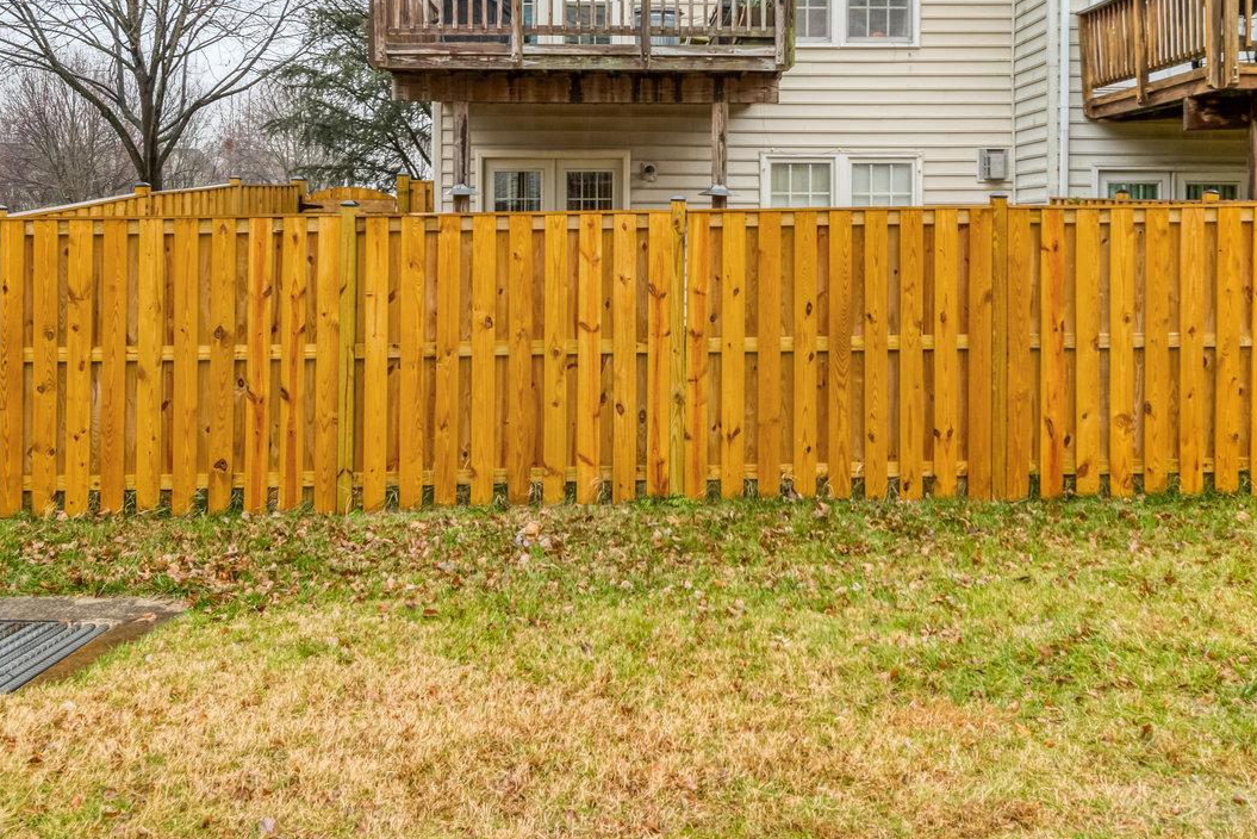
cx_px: 773
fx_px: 1152
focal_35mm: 33
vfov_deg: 36.7
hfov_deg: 56.6
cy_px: 41
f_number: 8
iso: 400
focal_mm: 17
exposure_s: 1/100
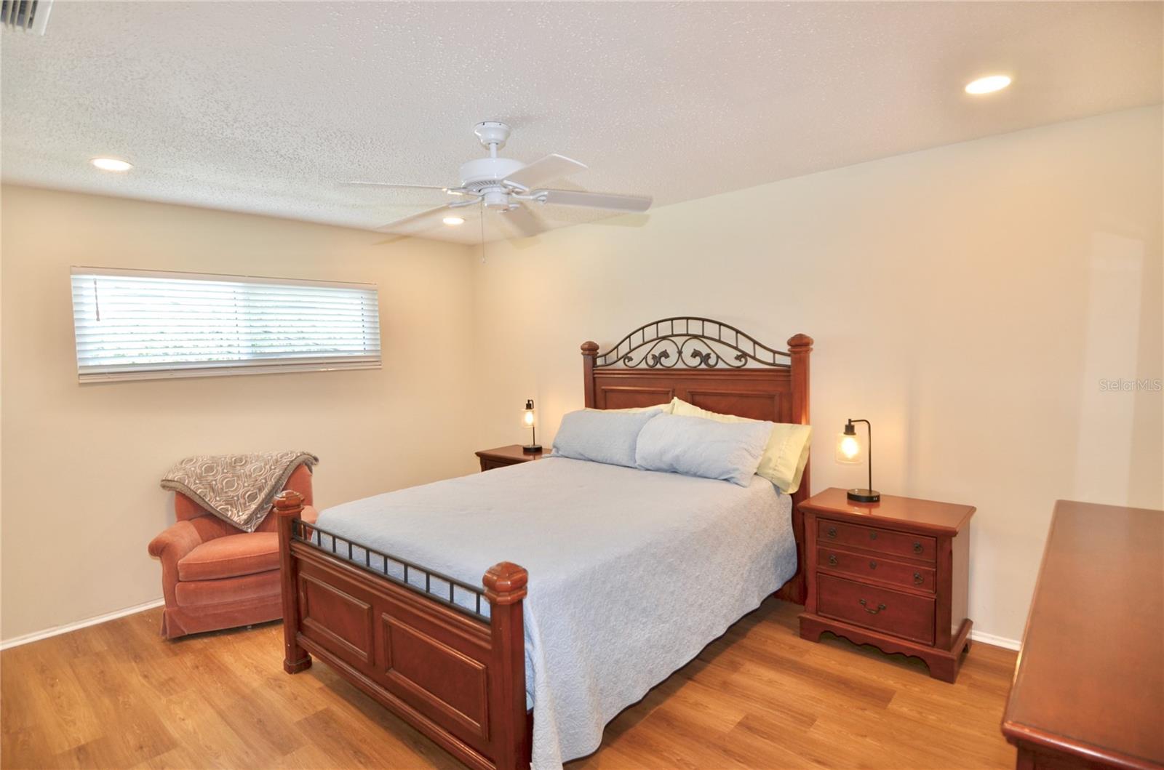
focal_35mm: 18
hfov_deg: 90.1
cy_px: 385
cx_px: 582
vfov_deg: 67.1
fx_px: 581
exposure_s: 1/60
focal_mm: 12
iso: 200
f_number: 4
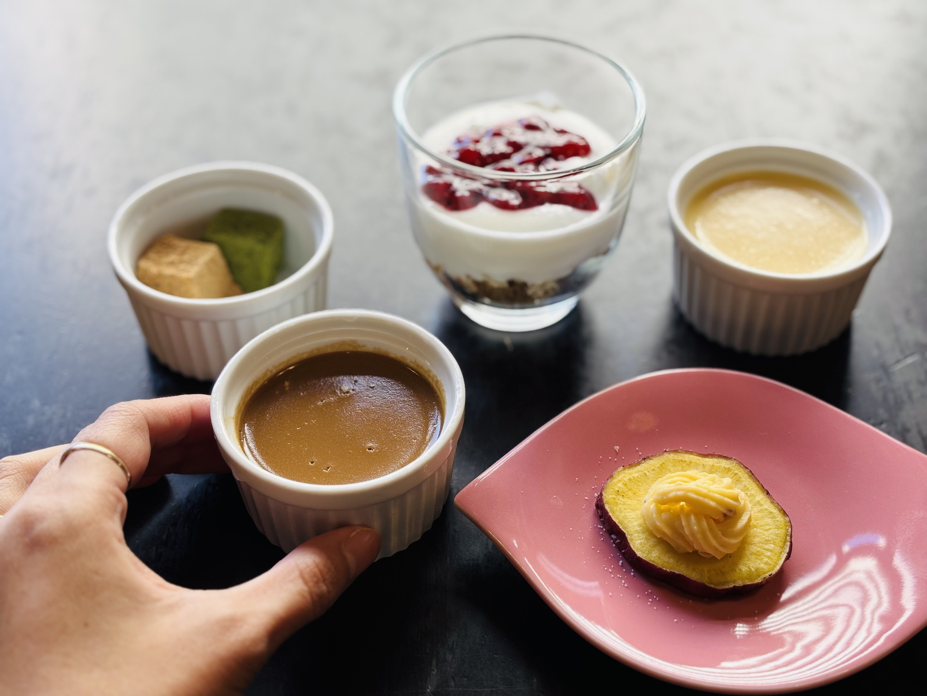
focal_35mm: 52
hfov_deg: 36.8
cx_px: 464
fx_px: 1393
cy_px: 348
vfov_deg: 28.0
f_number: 1.6
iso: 40
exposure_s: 1/121
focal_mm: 5.96
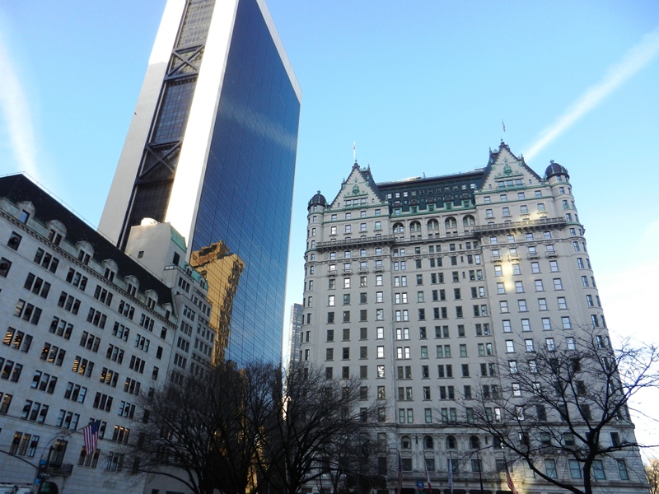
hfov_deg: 69.4
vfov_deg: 54.9
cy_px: 247
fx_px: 476
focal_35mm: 25
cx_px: 330
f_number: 3.5
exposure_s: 1/320
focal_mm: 4.5
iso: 160
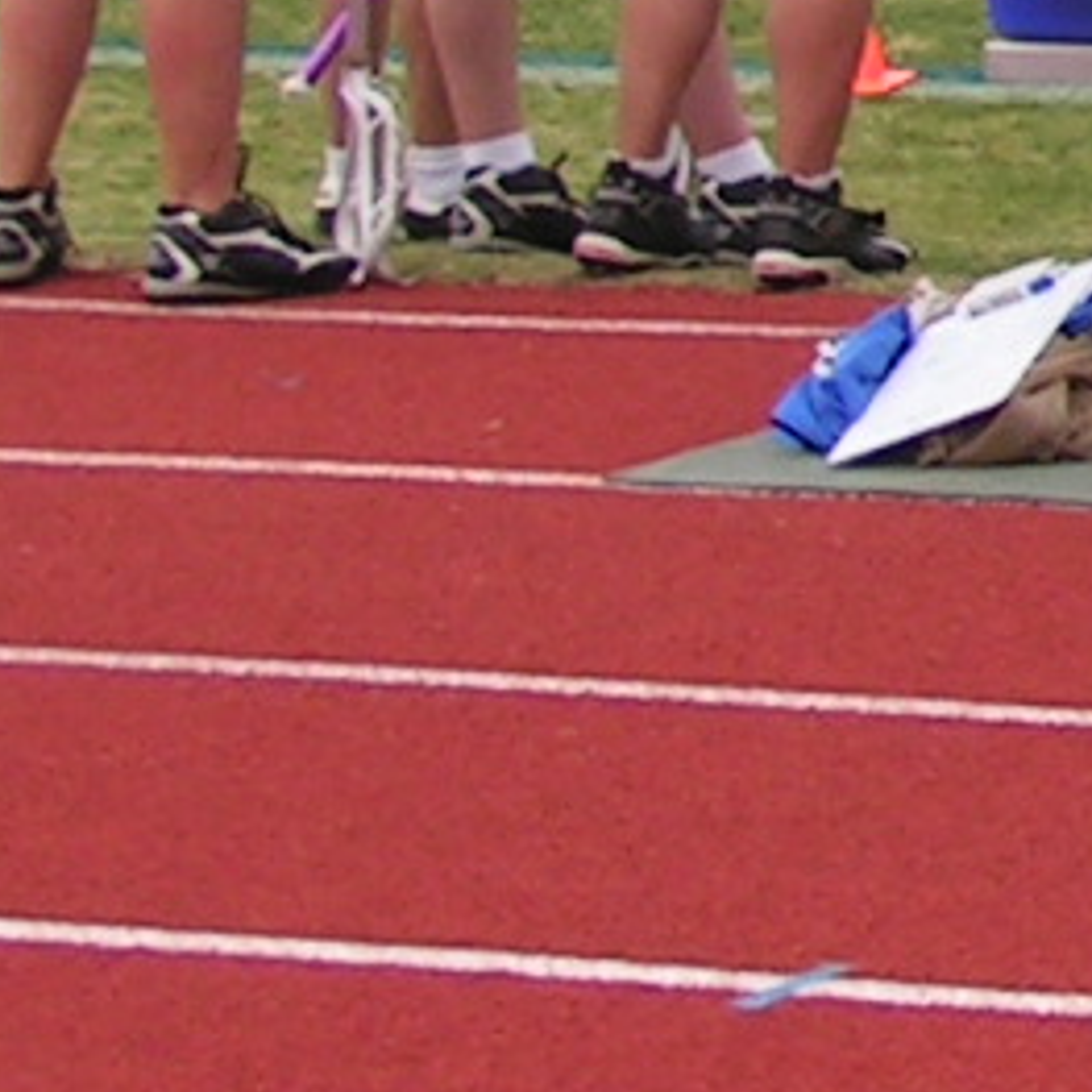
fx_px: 8244
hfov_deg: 7.1
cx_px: 2632
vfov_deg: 7.5
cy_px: -461
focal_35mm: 231
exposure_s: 1/125
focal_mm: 6.6
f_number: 5.6
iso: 50
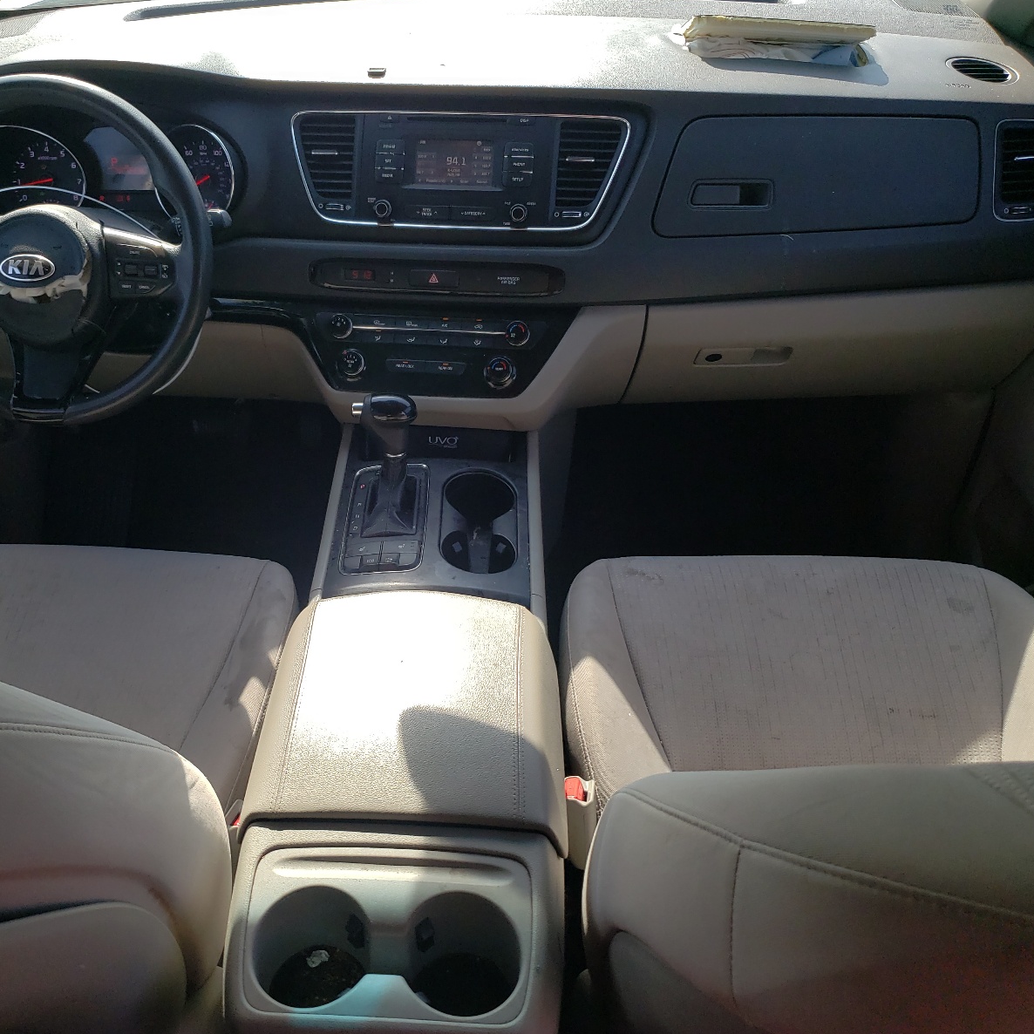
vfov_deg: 52.5
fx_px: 1048
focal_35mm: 31
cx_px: 405
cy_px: 520
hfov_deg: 52.1
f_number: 1.5
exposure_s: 1/909
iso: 50
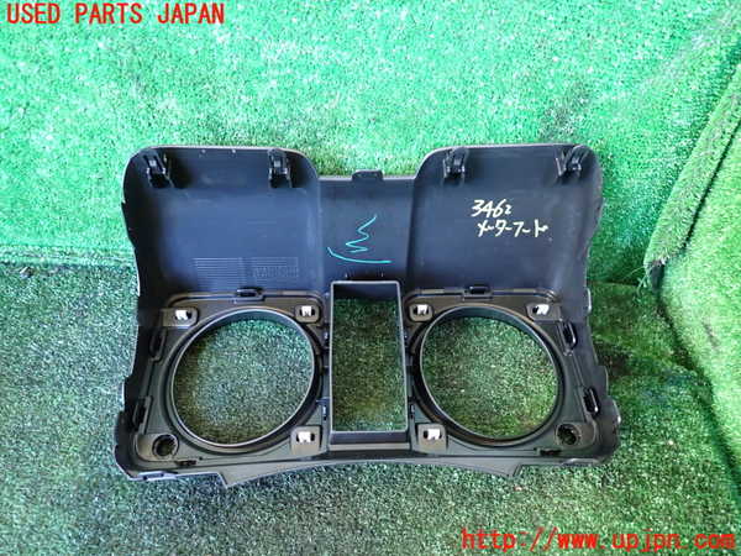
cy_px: 278
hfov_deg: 69.4
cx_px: 370
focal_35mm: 25
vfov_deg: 54.9
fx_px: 535
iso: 640
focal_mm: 4.5
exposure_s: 1/30
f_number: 2
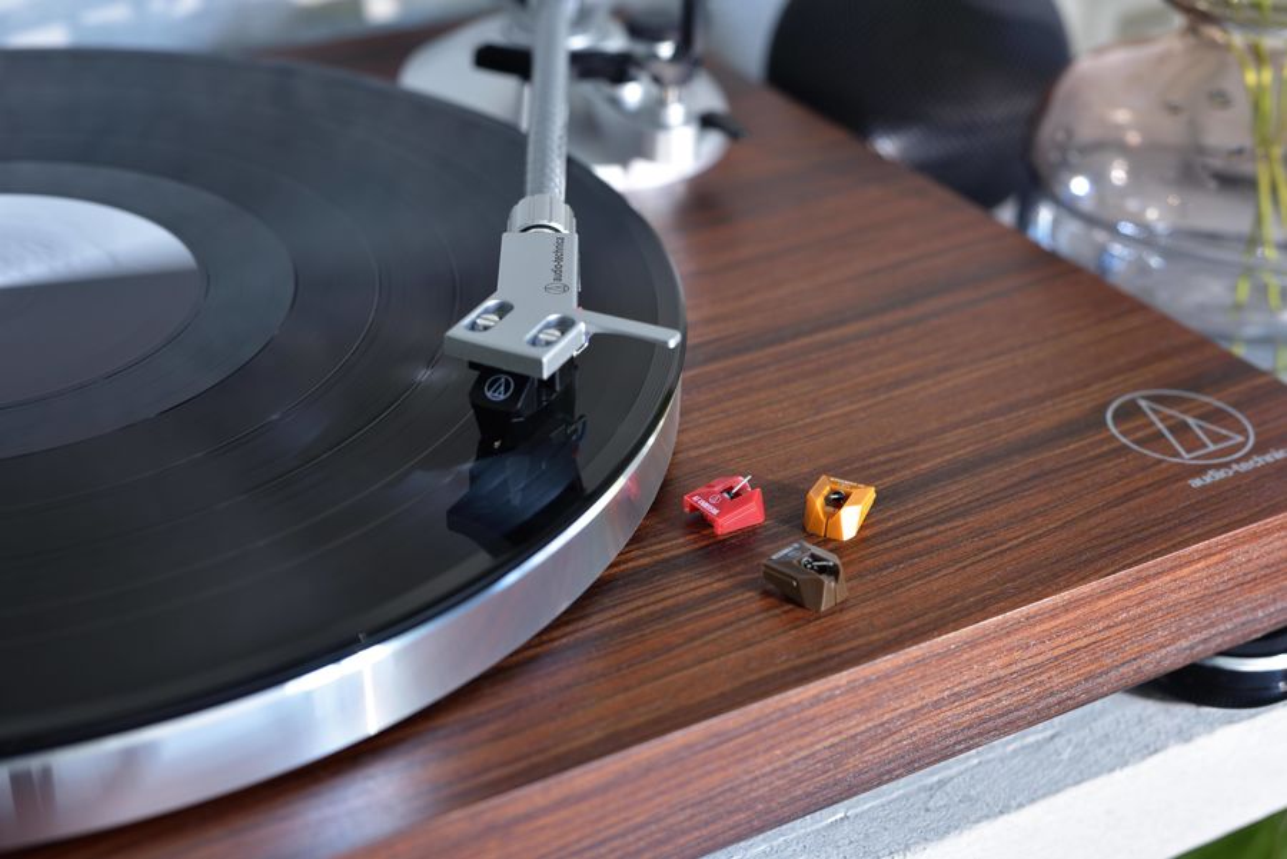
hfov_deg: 39.6
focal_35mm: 50
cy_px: 430
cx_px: 644
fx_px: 1788
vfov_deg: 27.0
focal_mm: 50
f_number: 5.6
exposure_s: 1/8
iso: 64
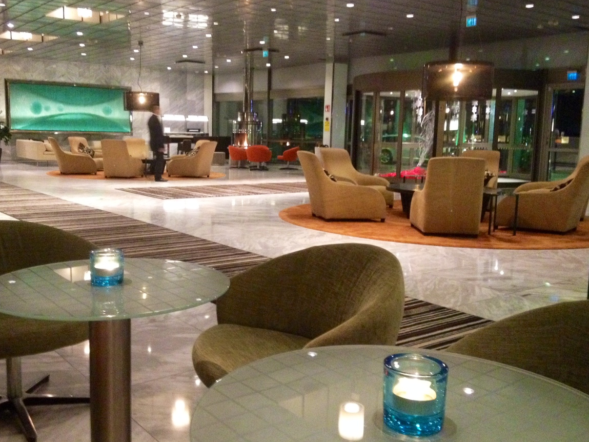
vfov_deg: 36.8
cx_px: 267
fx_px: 664
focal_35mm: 39
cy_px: 216
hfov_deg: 47.8
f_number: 2.4
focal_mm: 4.28
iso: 500
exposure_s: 1/15
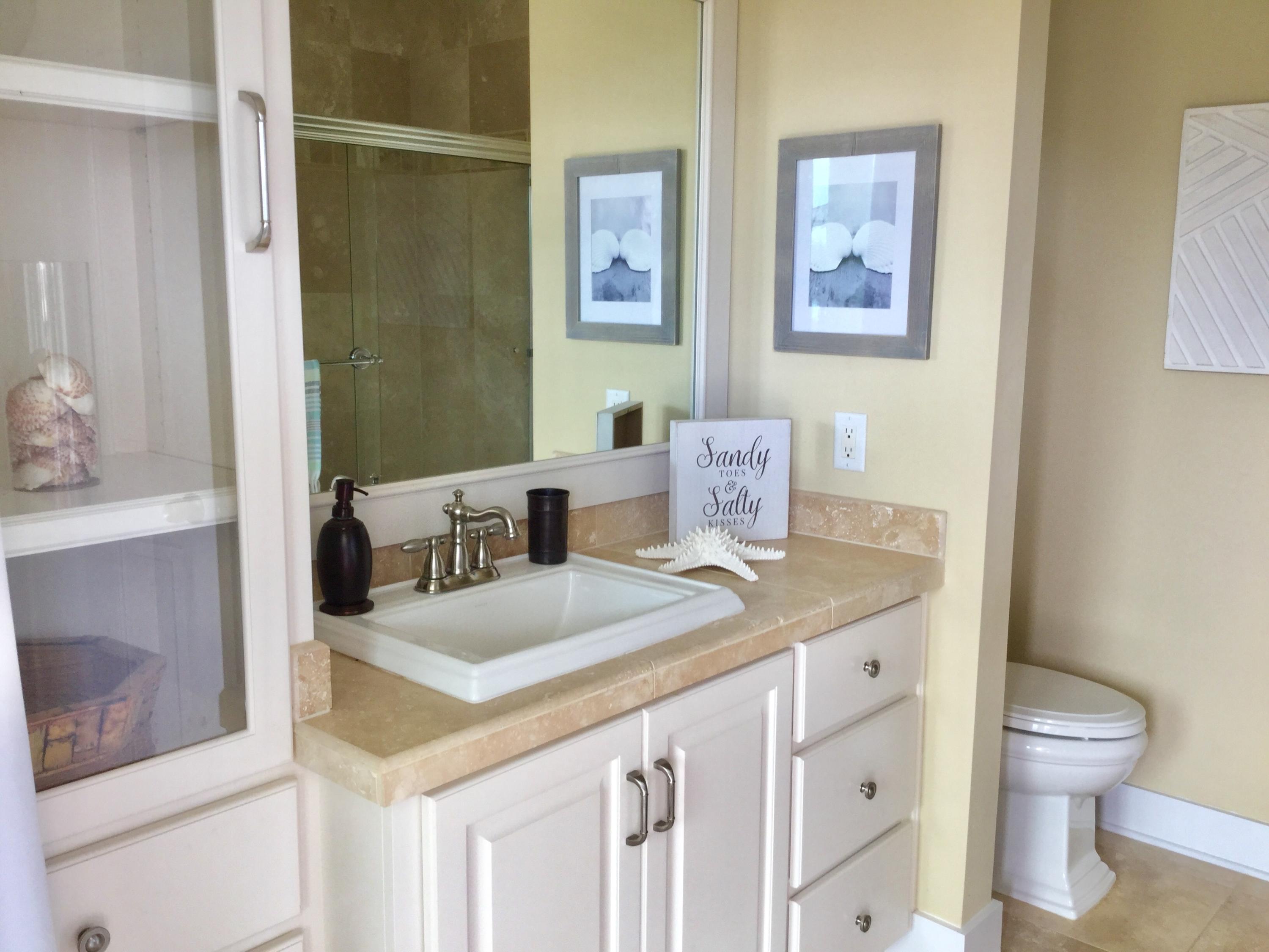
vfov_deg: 45.4
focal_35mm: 31
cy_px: 476
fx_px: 1136
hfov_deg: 58.4
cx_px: 634
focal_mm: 3.3
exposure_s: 1/40
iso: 32
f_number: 2.4
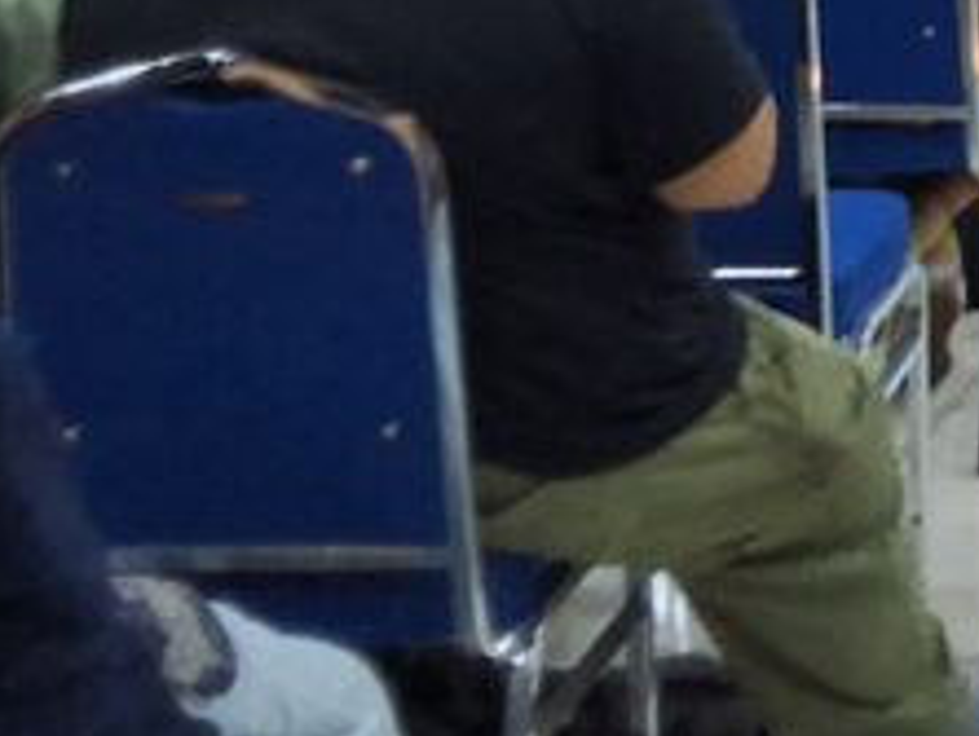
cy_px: -864
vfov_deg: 10.4
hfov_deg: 13.2
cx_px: 1962
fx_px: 3652
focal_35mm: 129
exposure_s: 1/50
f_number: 1.9
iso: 200
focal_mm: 2.91
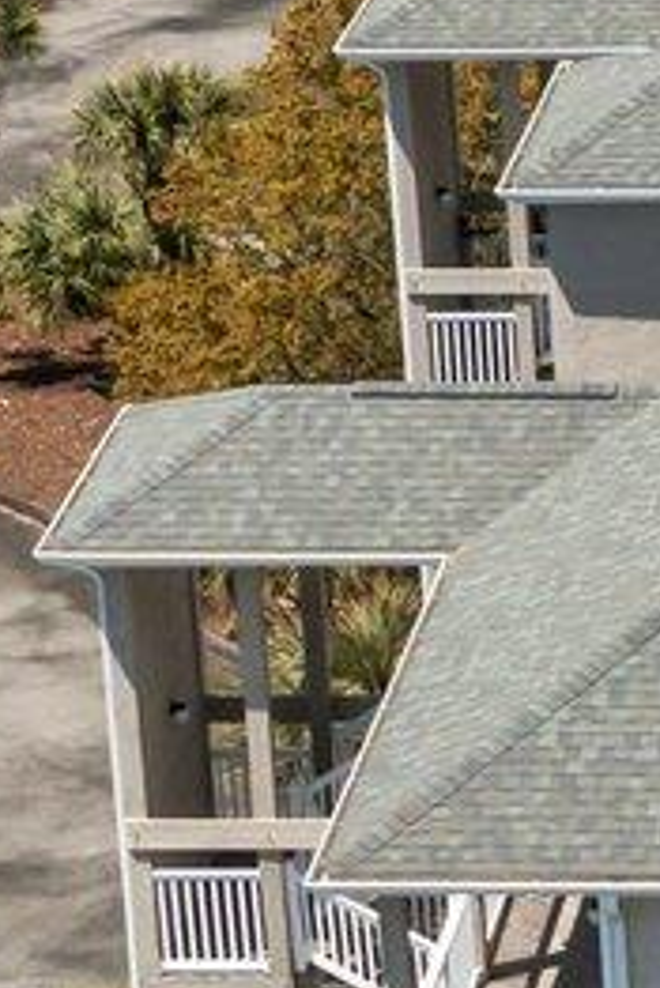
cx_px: 1520
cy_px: 219
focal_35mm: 219
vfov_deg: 9.4
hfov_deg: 6.0
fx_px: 6014
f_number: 4.5
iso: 100
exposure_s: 1/160
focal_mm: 10.26
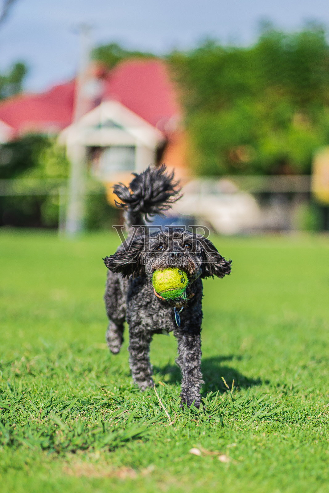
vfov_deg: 23.9
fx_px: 1165
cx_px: 164
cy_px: 246
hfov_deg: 16.1
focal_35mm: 85
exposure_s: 1/2000
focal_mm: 85
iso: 100
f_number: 1.8
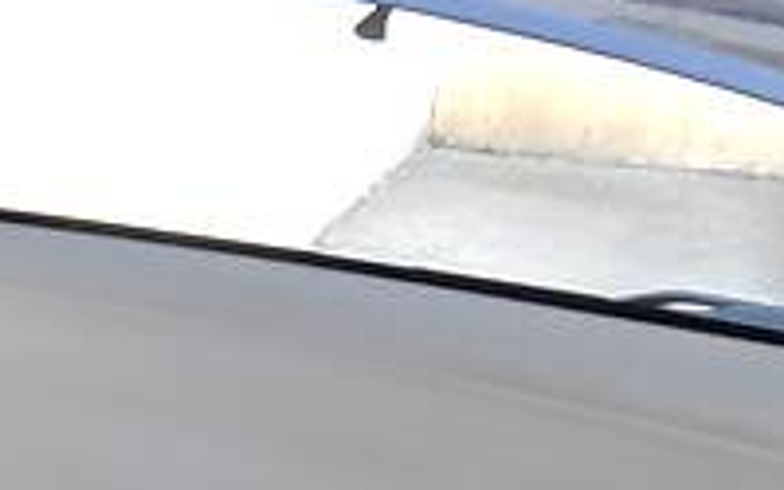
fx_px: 2543
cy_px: 729
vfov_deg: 10.6
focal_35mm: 119
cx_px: -639
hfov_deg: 15.1
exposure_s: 1/30
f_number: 1.8
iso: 25
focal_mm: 4
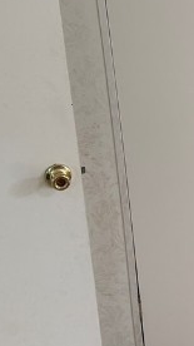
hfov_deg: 11.1
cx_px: 406
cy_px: 143
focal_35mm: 97
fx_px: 888
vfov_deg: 22.0
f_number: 1.78
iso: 125
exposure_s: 1/60
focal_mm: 6.76
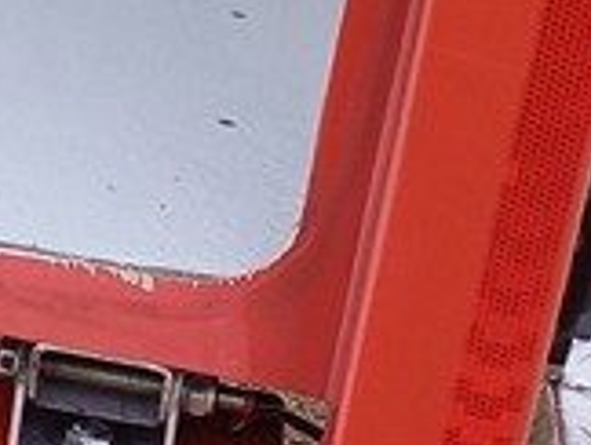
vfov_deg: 9.4
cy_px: 102
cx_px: -934
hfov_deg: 10.4
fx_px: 2702
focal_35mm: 158
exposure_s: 1/100
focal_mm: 4.65
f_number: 1.8
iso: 50
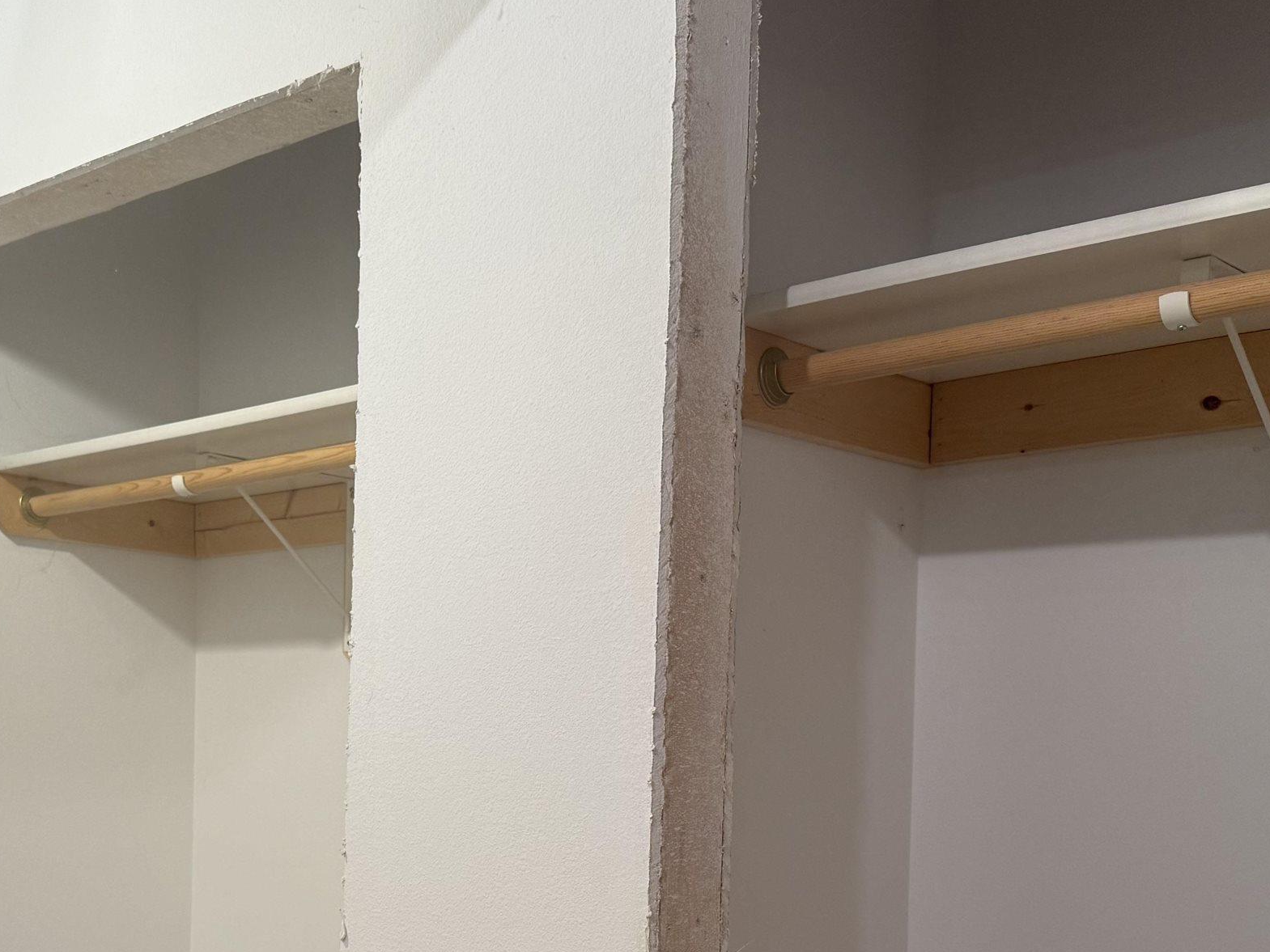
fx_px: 1724
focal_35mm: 47
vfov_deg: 29.9
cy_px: 812
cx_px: 470
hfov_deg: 40.1
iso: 125
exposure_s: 1/60
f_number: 1.78
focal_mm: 6.76
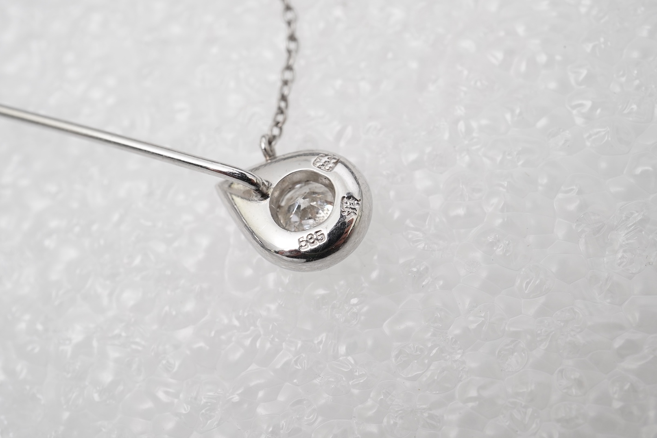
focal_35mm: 47
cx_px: 337
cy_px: 212
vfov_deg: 28.7
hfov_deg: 41.9
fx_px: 858
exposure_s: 1/125
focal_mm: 30
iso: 400
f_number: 18
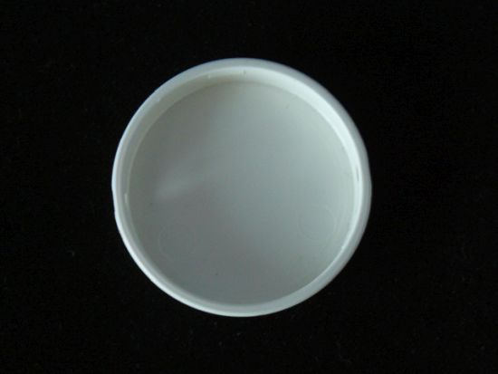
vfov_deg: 15.9
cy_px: 187
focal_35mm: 93
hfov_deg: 21.1
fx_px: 1339
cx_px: 249
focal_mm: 10.4
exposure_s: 1/3.2
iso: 200
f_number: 3.2
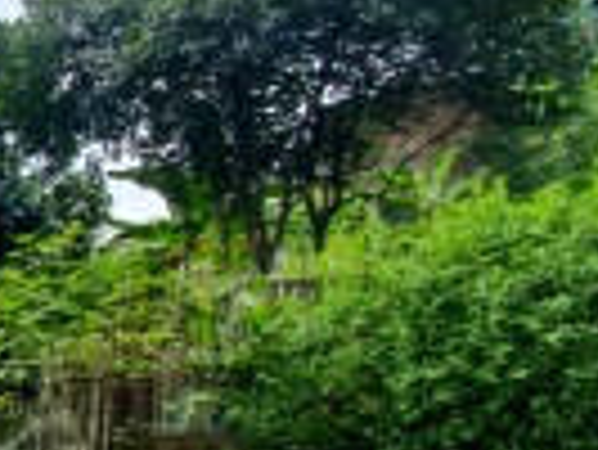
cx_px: -524
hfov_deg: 20.4
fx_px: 1037
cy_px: 513
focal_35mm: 60
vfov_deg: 22.8
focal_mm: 1.8
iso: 50
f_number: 2.2
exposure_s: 1/769
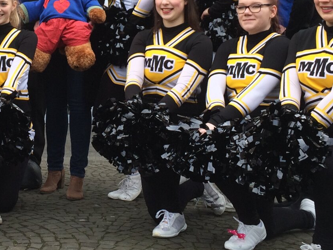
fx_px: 731
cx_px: 52
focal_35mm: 76
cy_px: 33
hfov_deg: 25.1
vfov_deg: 19.1
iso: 32
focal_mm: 4.15
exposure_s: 1/265
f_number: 2.2
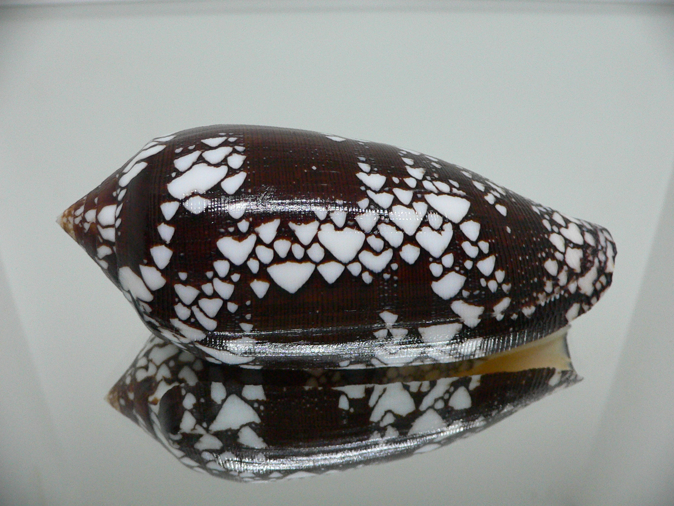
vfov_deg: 40.7
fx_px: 681
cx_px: 337
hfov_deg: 52.6
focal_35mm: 35
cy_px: 253
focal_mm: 4.6
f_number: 2.8
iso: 200
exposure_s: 1/50
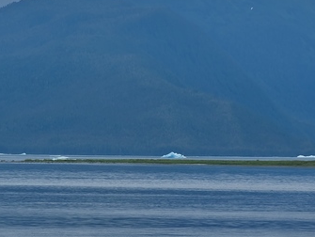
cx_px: -85
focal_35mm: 411
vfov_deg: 3.6
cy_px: 81
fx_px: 3744
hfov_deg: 4.8
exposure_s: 1/320
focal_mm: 112
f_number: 9
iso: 100
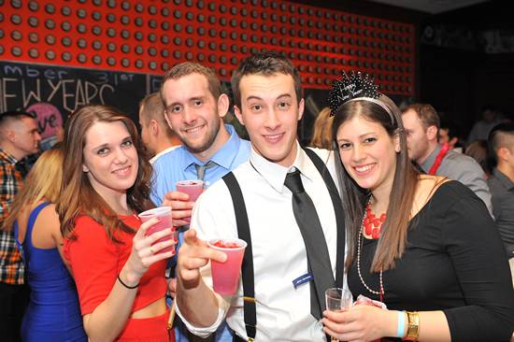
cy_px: 171
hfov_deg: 48.5
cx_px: 257
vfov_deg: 33.4
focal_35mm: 40
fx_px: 571
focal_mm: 40
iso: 1600
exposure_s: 1/100
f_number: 4.5
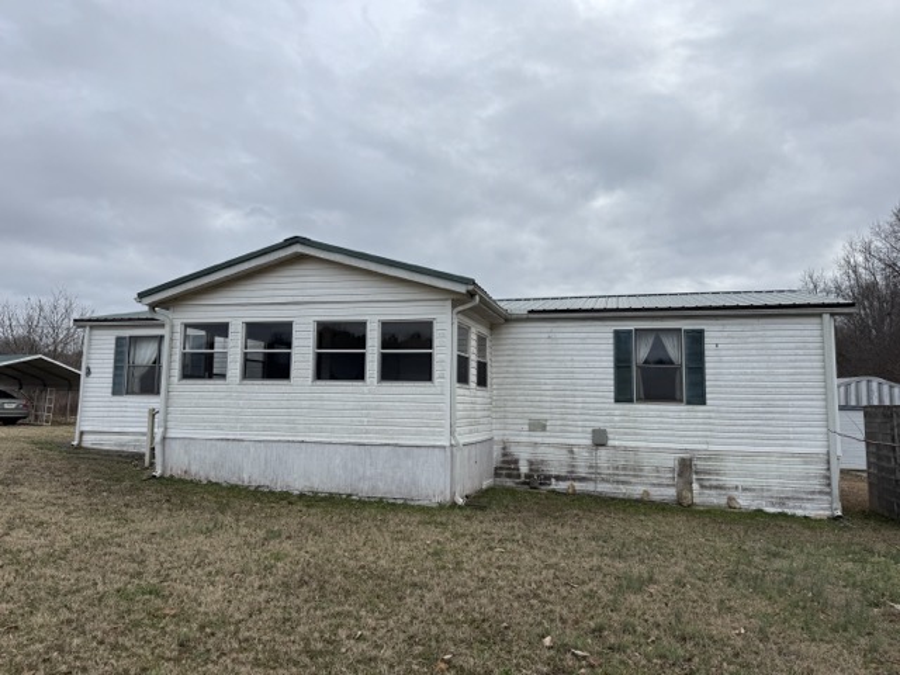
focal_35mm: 24
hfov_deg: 71.6
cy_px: 338
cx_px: 450
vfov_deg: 56.8
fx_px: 624
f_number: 1.78
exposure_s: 1/4049
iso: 80
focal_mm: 6.76
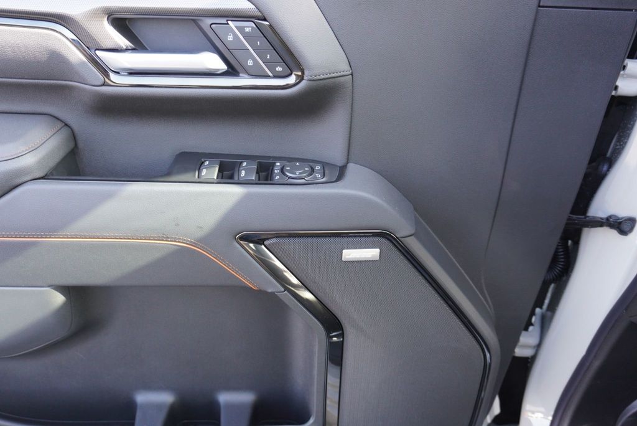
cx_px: 318
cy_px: 213
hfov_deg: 61.9
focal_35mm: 30
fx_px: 531
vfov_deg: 43.7
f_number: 4
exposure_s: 1/160
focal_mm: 20
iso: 800
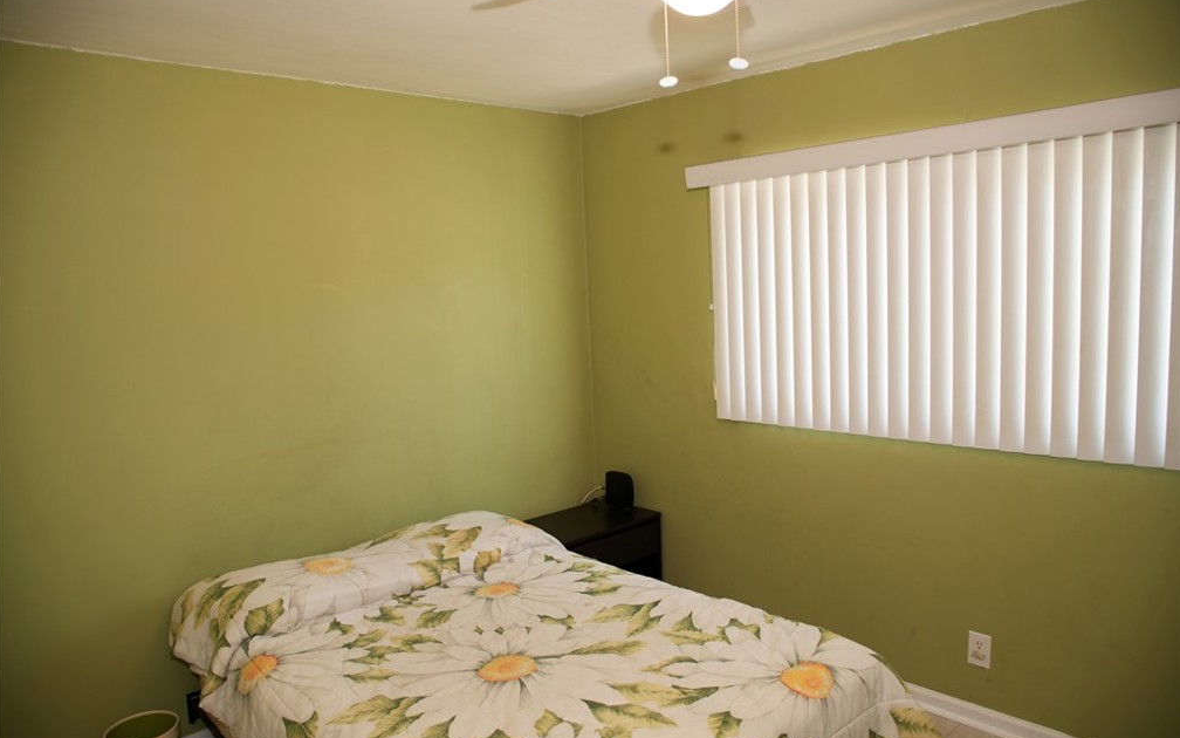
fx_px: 933
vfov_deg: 43.1
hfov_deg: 64.6
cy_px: 367
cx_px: 595
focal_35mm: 29
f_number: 3.5
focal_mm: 28
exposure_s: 1/60
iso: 200
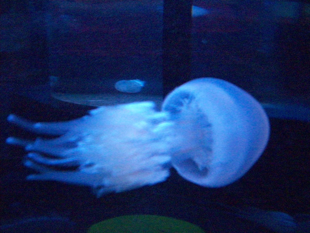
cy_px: 116
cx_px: 155
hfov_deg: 51.4
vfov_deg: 39.7
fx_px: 322
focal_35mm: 36
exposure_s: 1/16.3
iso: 800
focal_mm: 6
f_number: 2.7
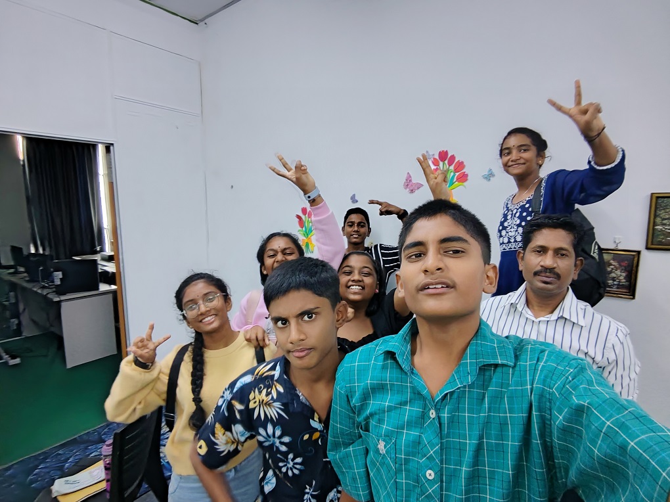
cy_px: 251
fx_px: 348
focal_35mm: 18
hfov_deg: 87.8
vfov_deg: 71.6
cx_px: 335
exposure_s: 1/20
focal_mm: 2.66
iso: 2500
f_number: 2.4
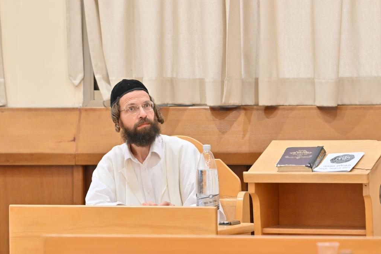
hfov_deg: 6.8
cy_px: 127
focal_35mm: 302
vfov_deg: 4.6
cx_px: 190
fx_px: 3196
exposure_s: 1/250
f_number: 4
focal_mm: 200
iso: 1000
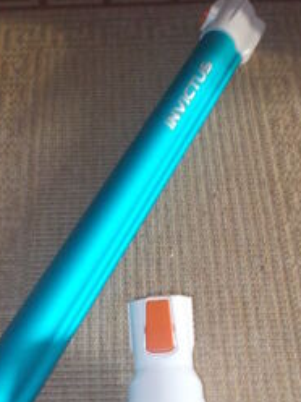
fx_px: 777
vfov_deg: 27.9
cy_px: 360
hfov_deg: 21.9
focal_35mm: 67
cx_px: 105
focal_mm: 4.6
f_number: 3.2
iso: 200
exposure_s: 1/25
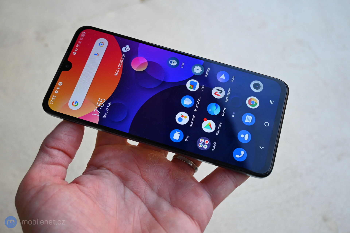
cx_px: 175
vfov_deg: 38.4
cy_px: 116
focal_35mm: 34
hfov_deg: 55.1
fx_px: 335
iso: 400
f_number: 4.2
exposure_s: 1/250
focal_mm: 23
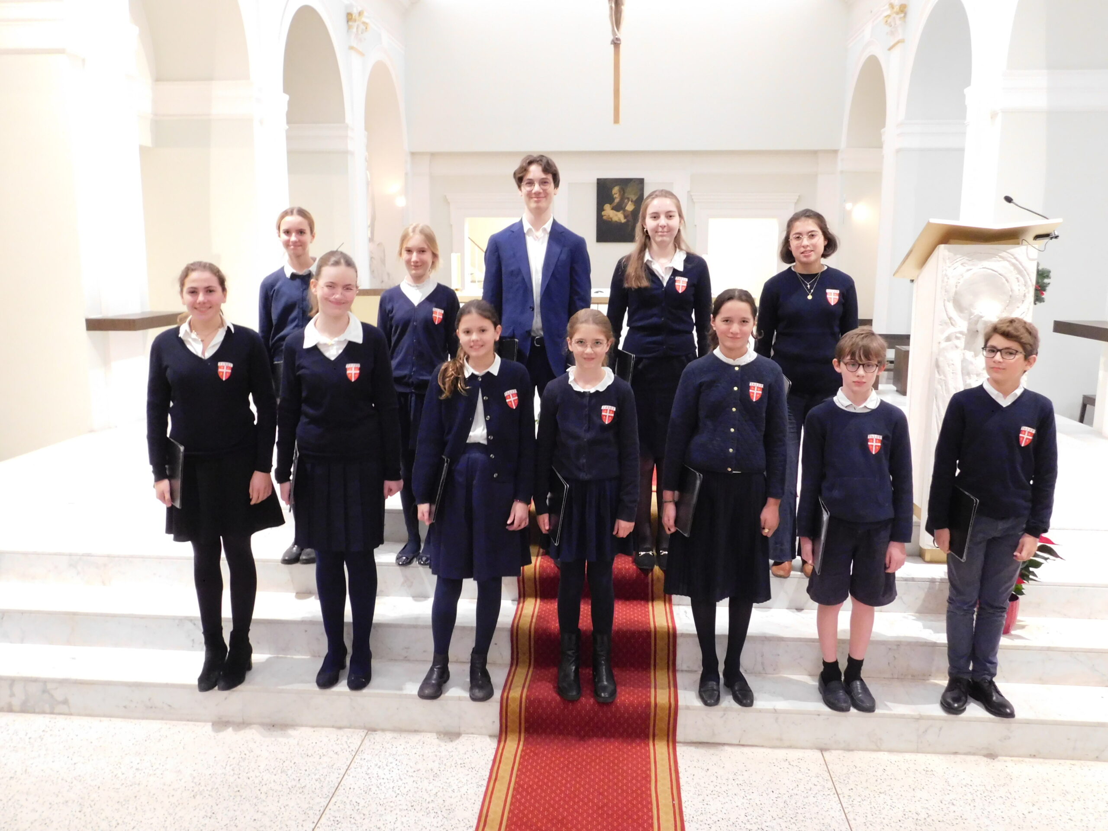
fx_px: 960
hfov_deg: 60.0
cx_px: 554
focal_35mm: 30
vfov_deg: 46.8
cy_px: 416
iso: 640
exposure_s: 1/8
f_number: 3.2
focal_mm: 5.3
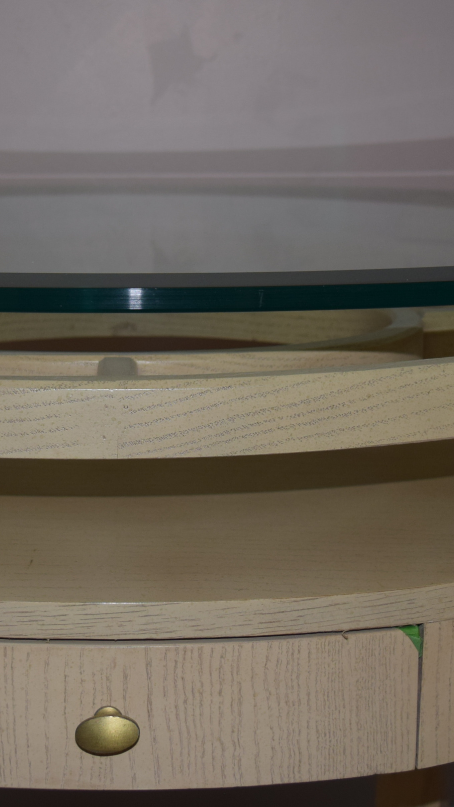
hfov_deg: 17.9
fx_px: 1433
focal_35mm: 67
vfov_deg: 31.4
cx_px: 127
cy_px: 336
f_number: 3.8
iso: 450
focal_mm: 23
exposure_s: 1/30
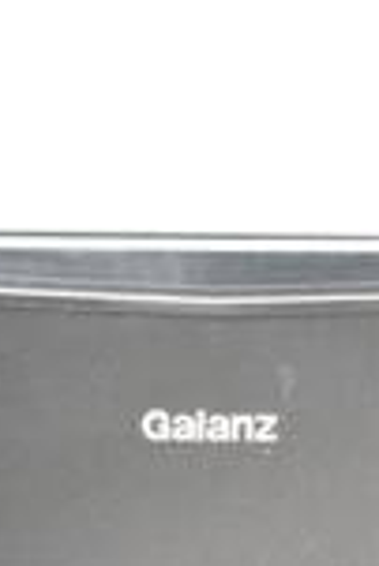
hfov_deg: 11.1
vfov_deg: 15.1
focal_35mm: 124
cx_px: 180
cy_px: 886
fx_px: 1954
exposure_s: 1/40
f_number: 4
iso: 12800
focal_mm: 26
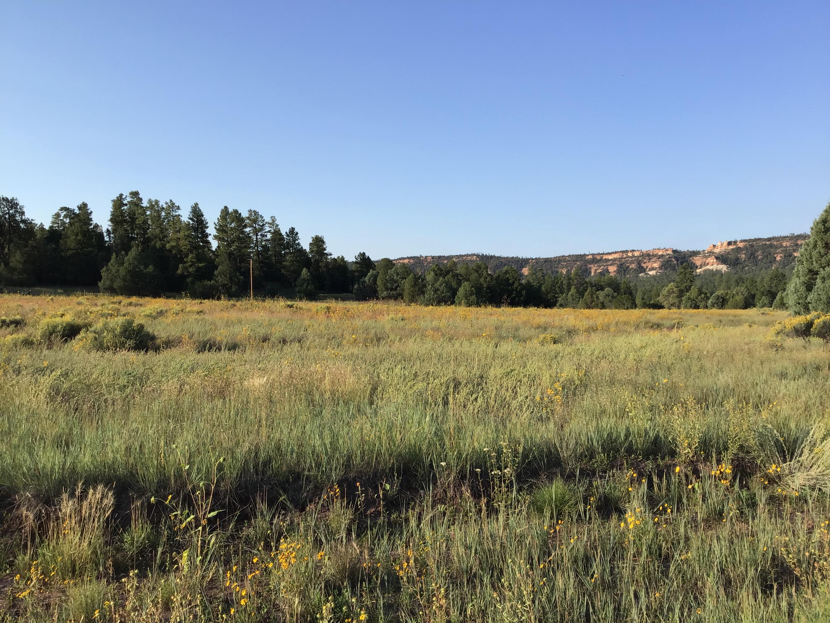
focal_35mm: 31
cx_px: 415
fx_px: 743
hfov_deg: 58.4
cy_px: 312
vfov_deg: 45.4
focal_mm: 3.3
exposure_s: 1/679
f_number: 2.4
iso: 25
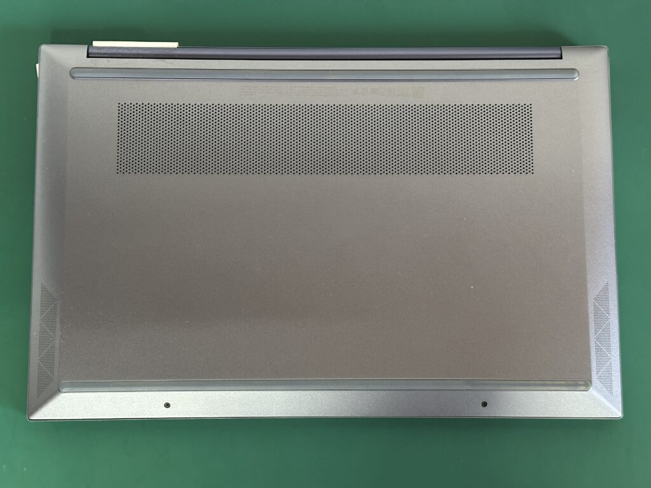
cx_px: 326
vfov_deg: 30.3
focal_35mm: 48
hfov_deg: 39.7
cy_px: 244
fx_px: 903
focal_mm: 6.86
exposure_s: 1/25
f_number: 1.78
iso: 500
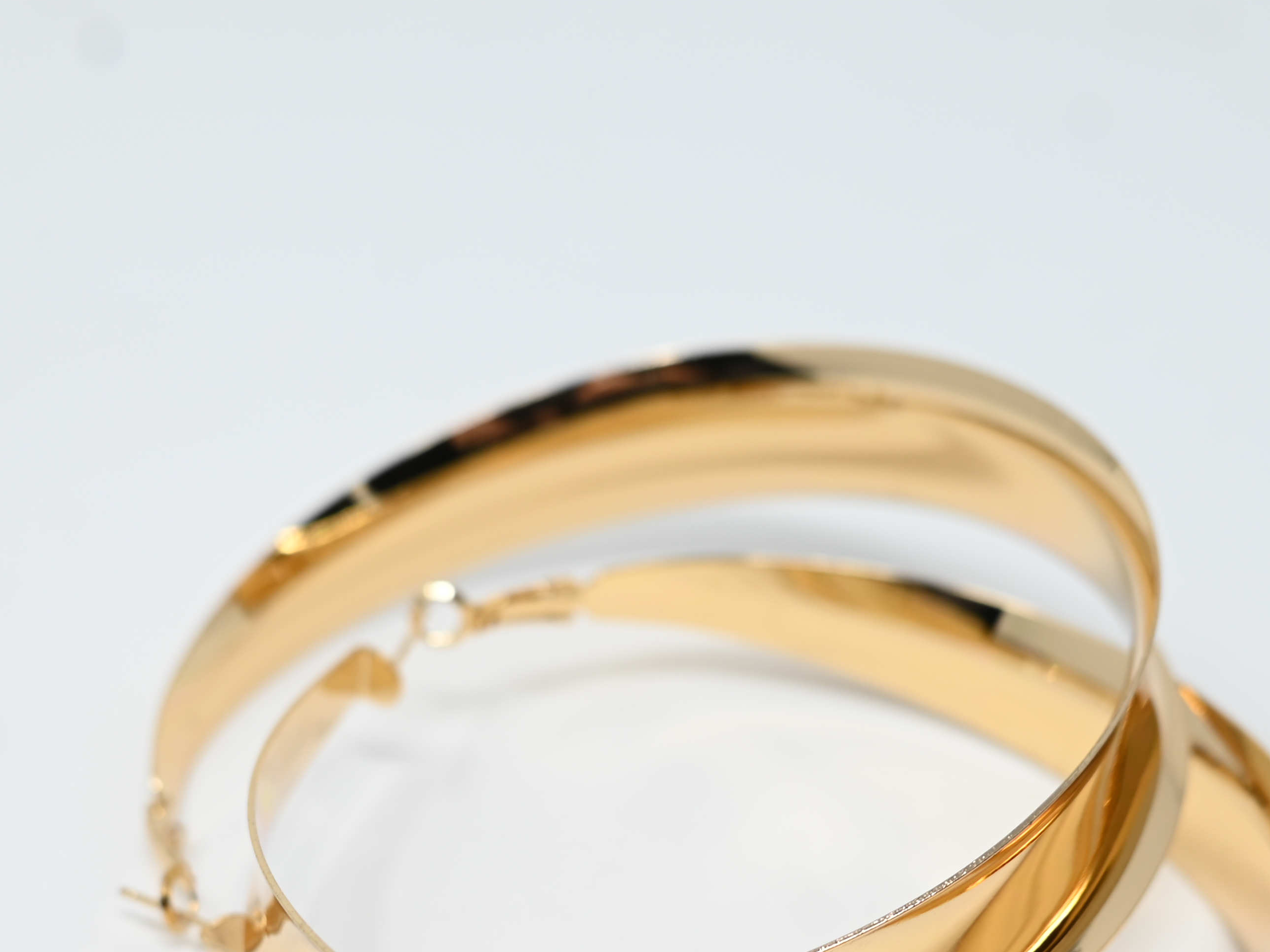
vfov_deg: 16.3
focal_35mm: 90
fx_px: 3302
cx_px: 722
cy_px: 735
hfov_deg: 21.8
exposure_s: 1/60
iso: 125
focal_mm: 40
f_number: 4.5
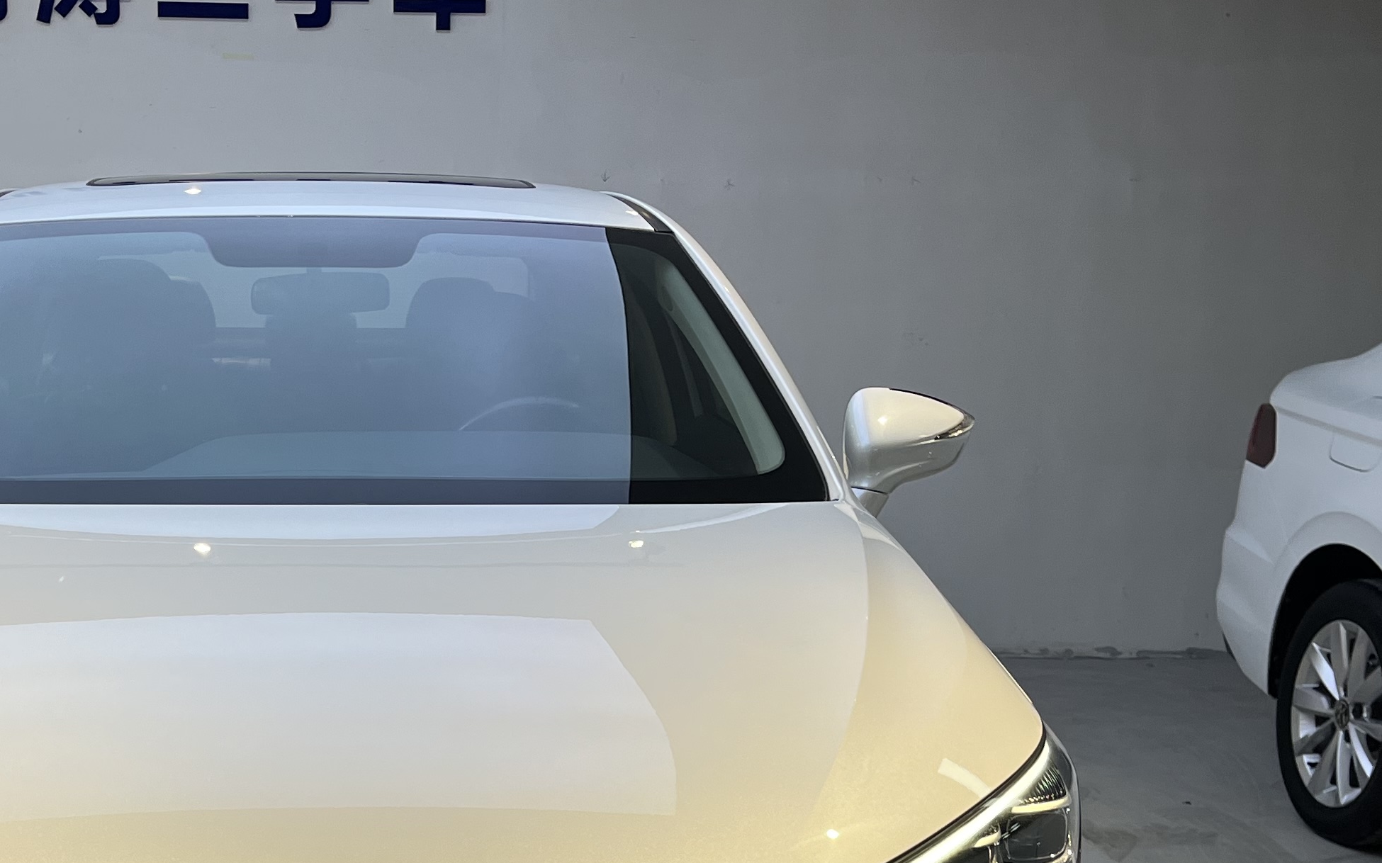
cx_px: 373
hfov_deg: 35.0
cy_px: 810
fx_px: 2146
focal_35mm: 57
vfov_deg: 22.1
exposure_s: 1/375
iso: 50
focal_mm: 5.1
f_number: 1.6
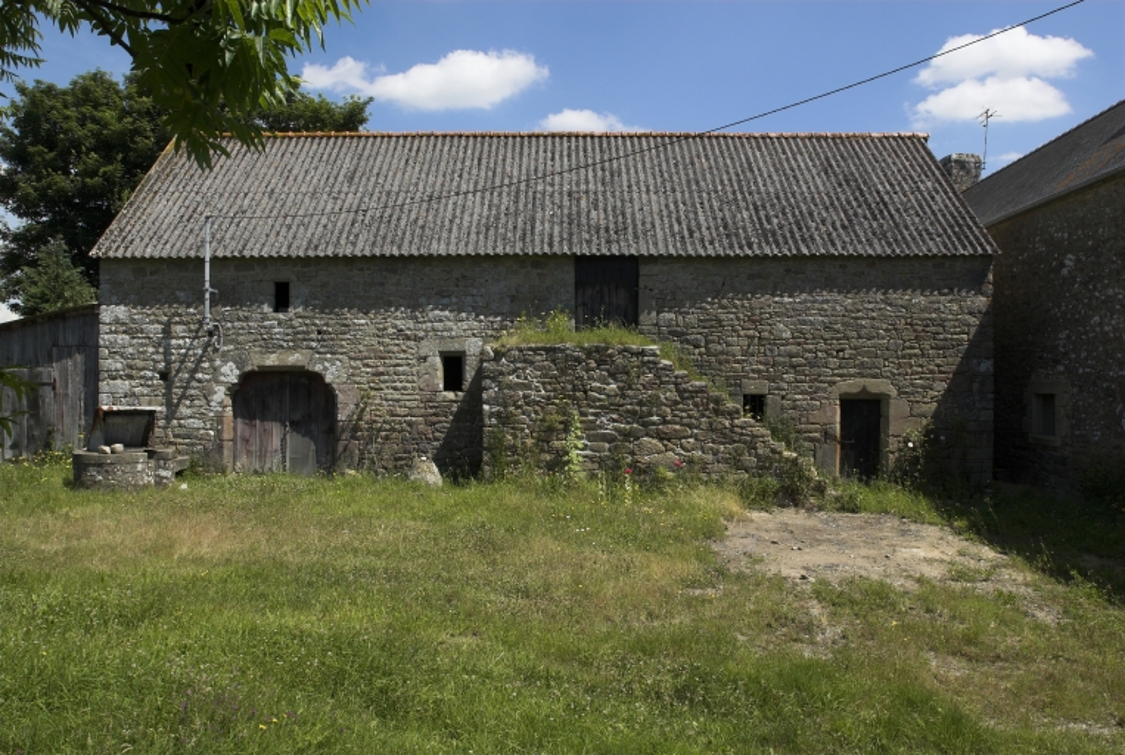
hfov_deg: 70.3
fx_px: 798
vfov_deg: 50.6
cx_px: 562
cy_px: 378
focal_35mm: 26
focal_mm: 17
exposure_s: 1/125
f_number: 11
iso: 100
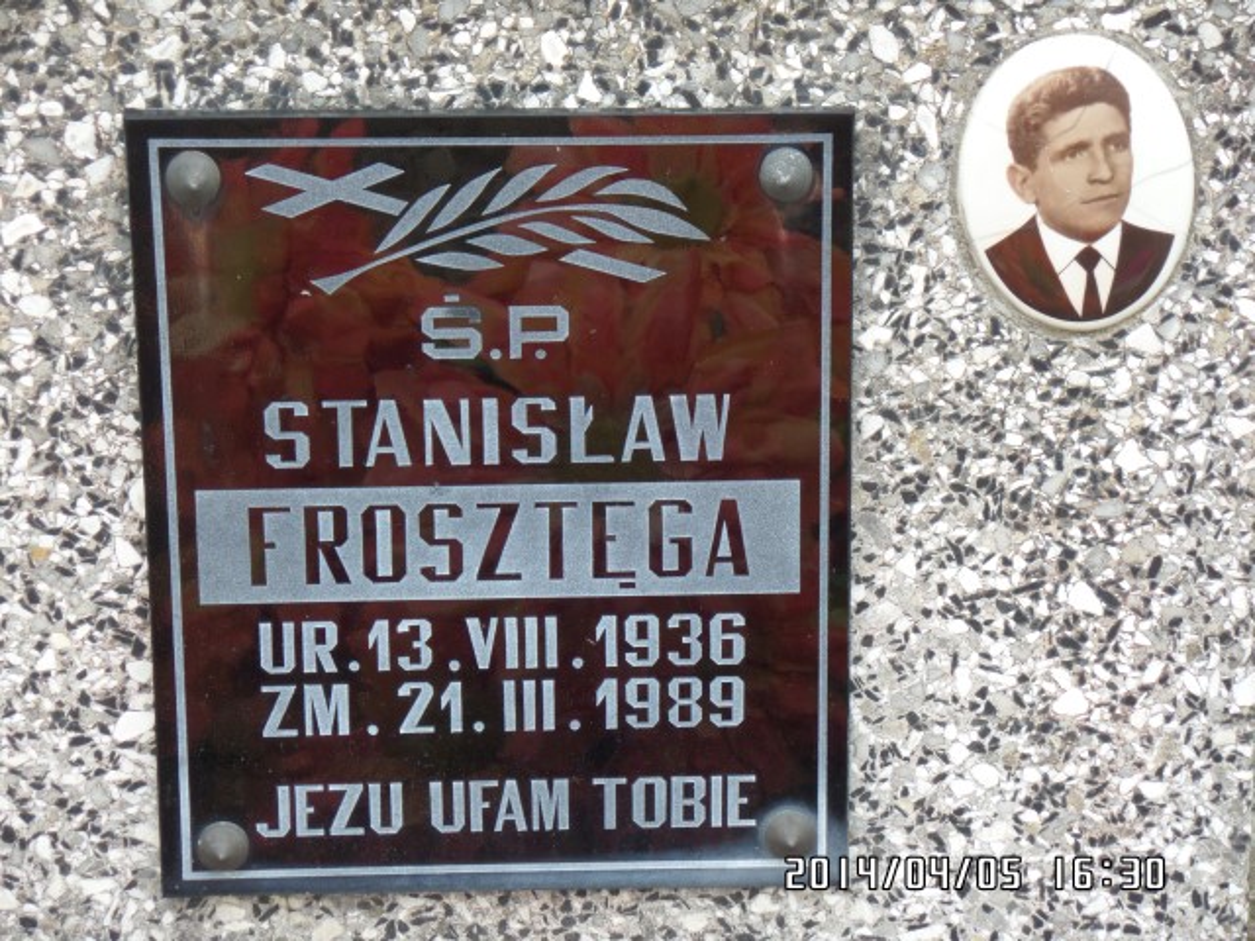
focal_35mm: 173
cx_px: 628
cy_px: 470
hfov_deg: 11.4
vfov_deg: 8.6
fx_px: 6272
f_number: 4.5
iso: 240
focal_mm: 30.8
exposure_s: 1/60
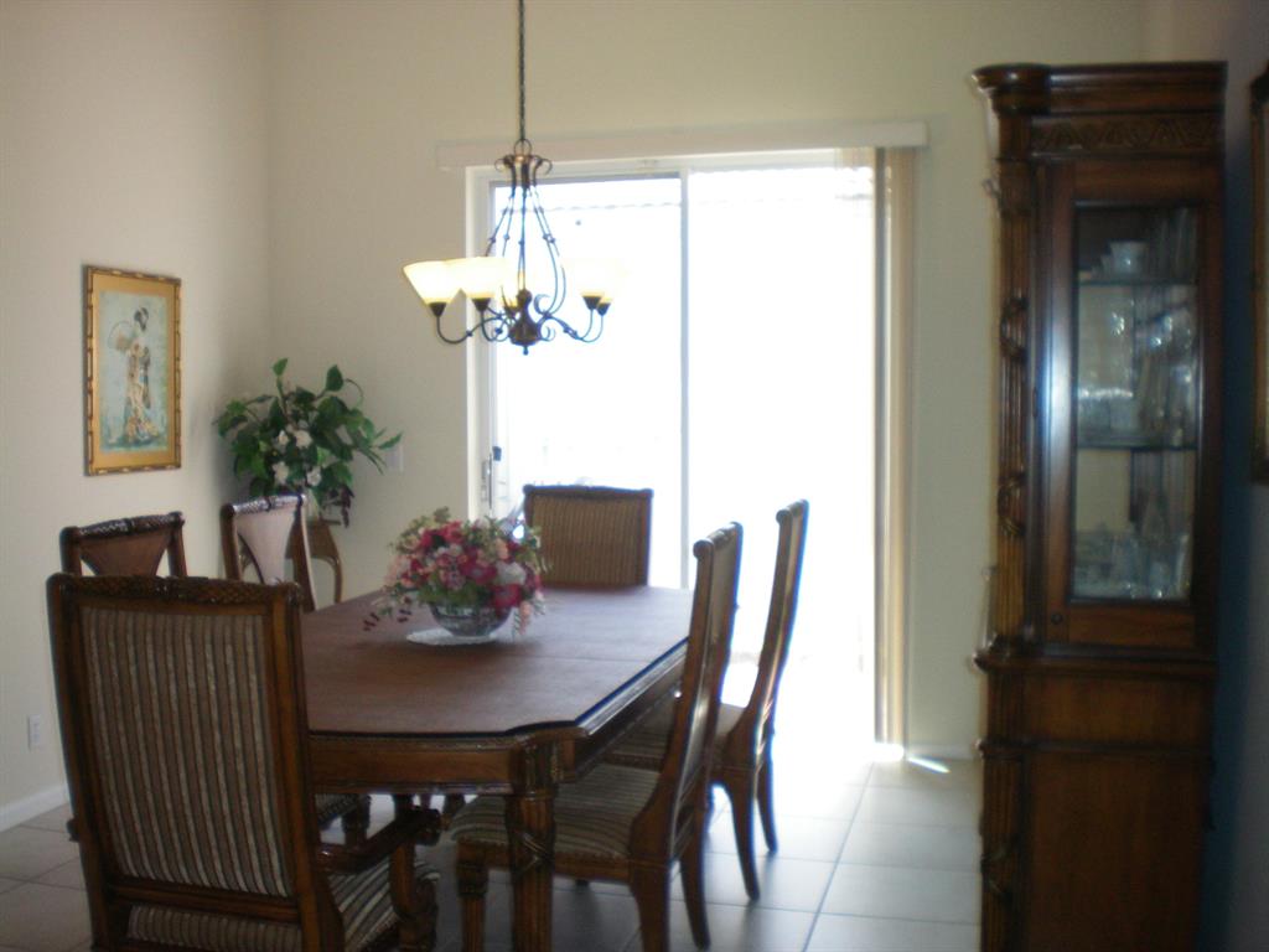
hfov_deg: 49.0
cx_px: 634
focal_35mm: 38
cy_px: 476
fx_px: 1393
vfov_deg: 37.7
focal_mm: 6.3
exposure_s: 1/60
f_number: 3.1
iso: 125
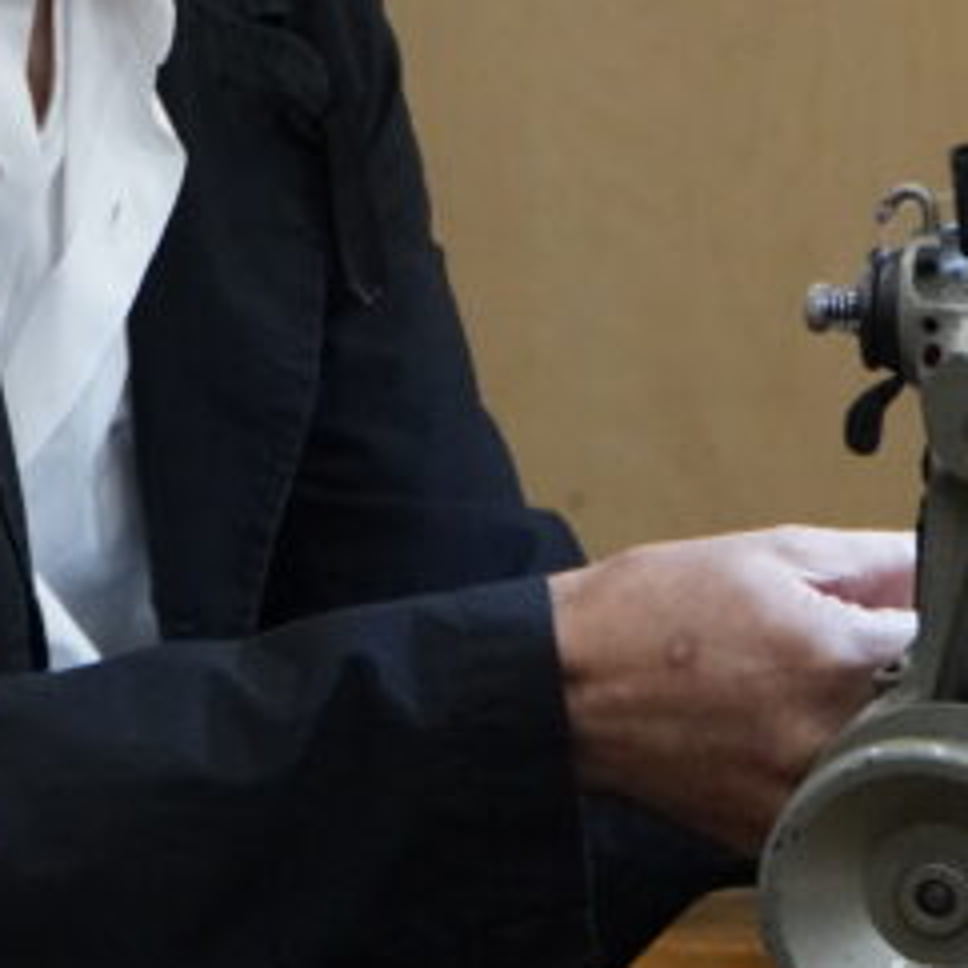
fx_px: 7182
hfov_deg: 7.7
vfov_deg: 7.7
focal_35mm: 227
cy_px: 50
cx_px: 776
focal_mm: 63
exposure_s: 1/500
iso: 8000
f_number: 5.6
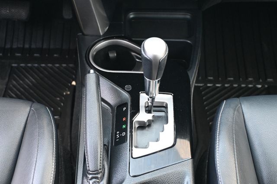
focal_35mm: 51
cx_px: 138
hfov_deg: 38.9
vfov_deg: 26.5
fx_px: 392
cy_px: 92
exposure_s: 1/100
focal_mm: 34
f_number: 5
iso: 3200
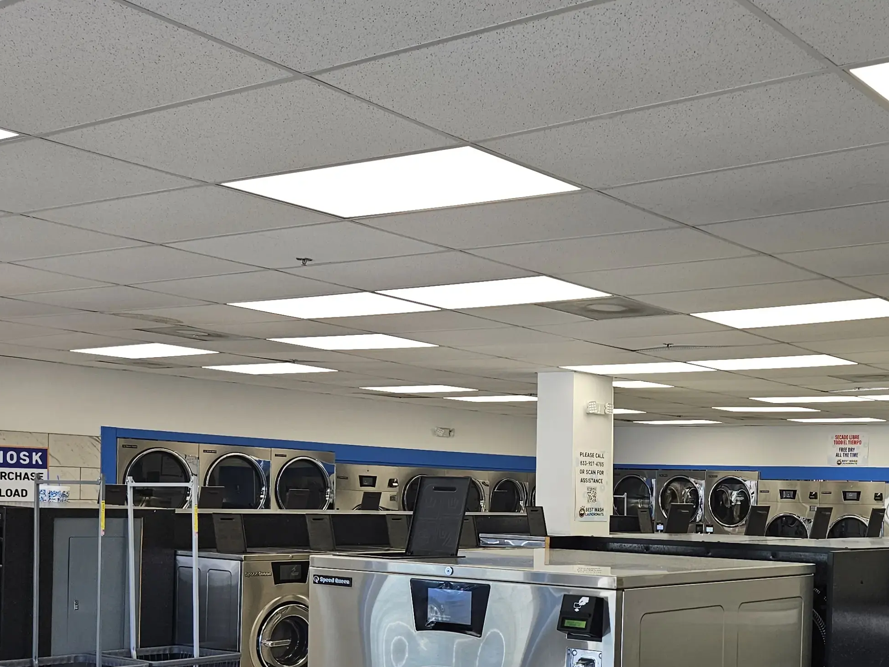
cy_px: 561
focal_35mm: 47
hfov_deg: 38.7
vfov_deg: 29.9
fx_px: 1207
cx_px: 731
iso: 40
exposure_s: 1/120
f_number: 1.8
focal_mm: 5.4
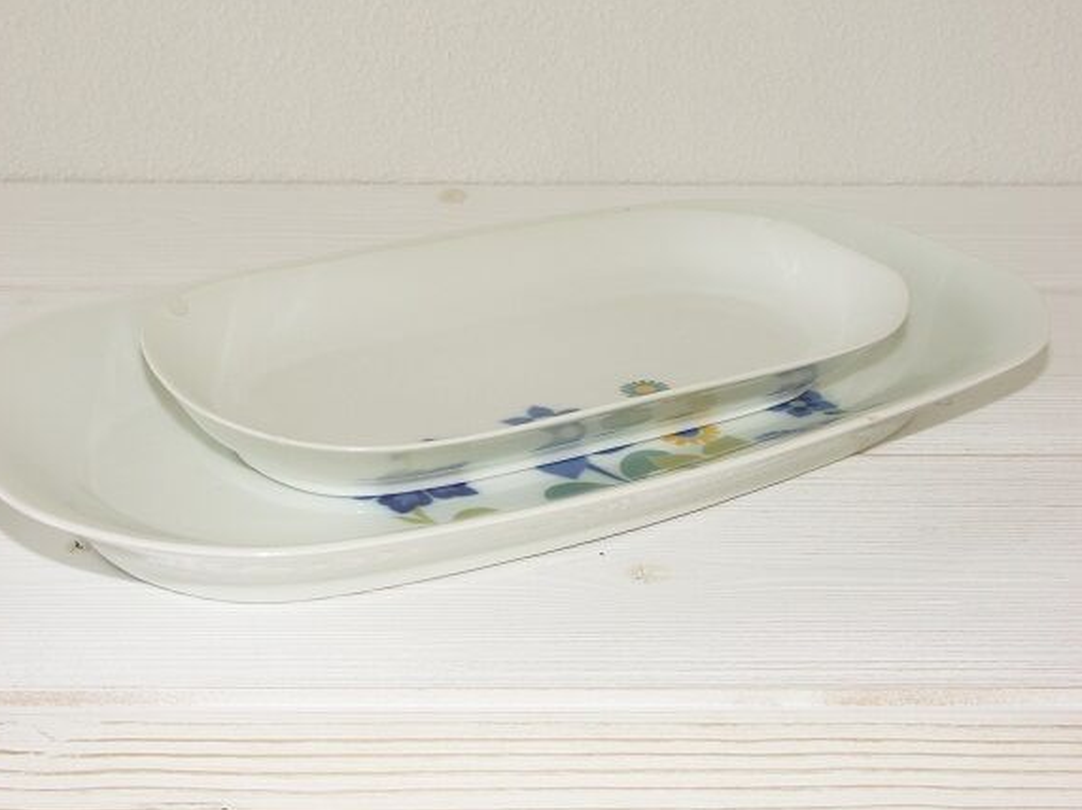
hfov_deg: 40.4
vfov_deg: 30.8
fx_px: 1468
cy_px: 372
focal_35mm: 47
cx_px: 494
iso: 100
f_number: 6.3
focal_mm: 10.99
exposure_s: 1/60
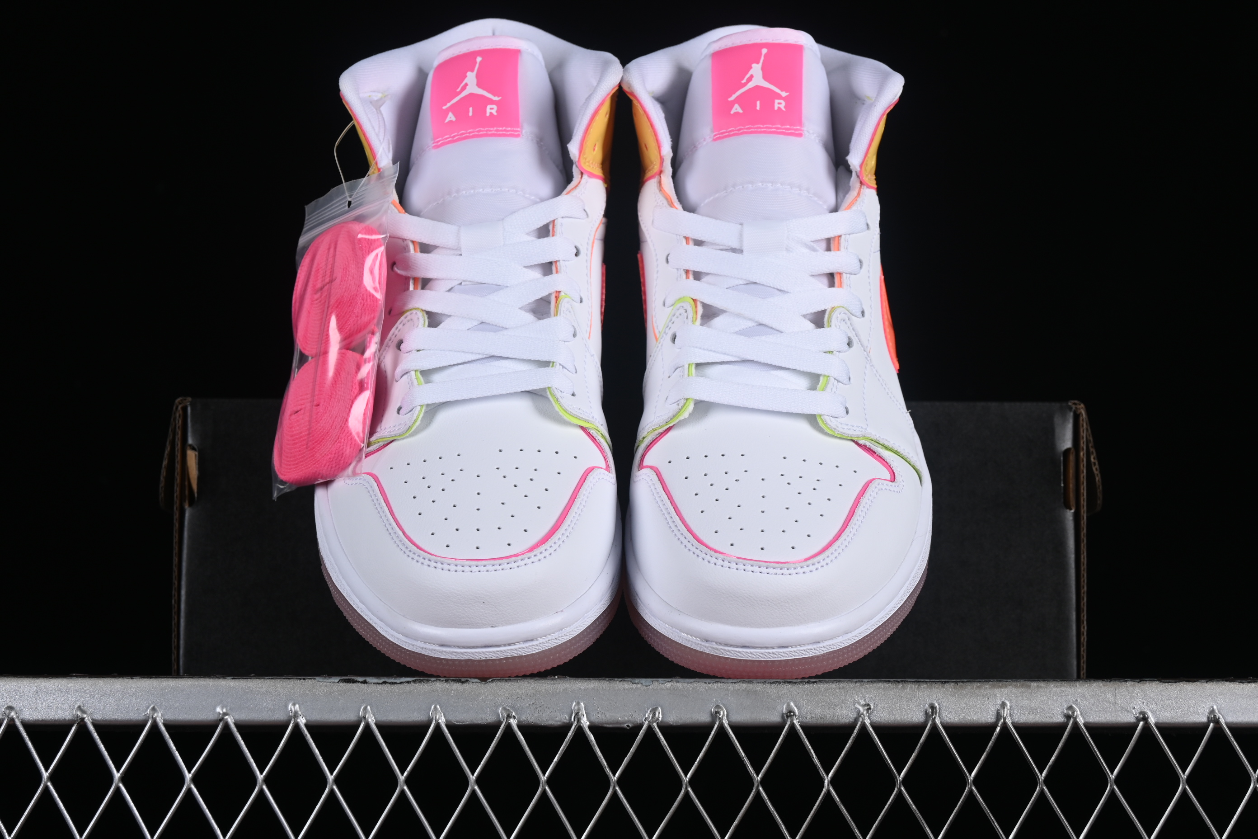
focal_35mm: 72
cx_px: 629
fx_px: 2516
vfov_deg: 18.9
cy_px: 420
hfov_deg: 28.1
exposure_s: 1/125
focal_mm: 48
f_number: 8
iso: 160
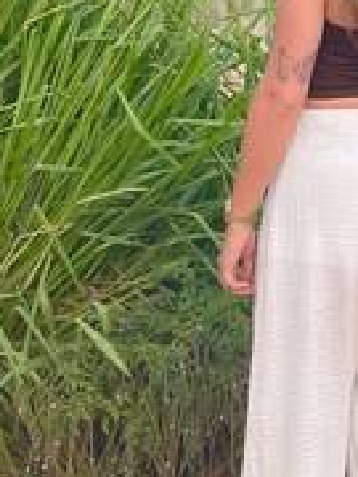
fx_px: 1917
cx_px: 467
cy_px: -135
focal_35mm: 139
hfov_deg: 10.4
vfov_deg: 13.7
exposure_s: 1/307
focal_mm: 4.2
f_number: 1.6
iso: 32
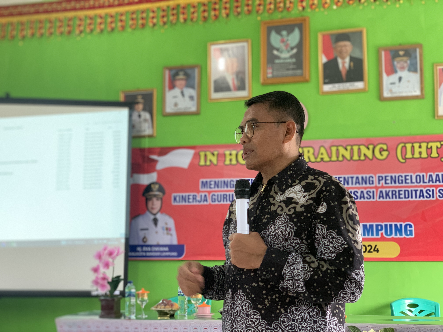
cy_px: 166
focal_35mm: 52
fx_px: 665
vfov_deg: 28.0
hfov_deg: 36.8
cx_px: 222
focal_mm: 6
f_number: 2.4
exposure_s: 1/60
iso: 200
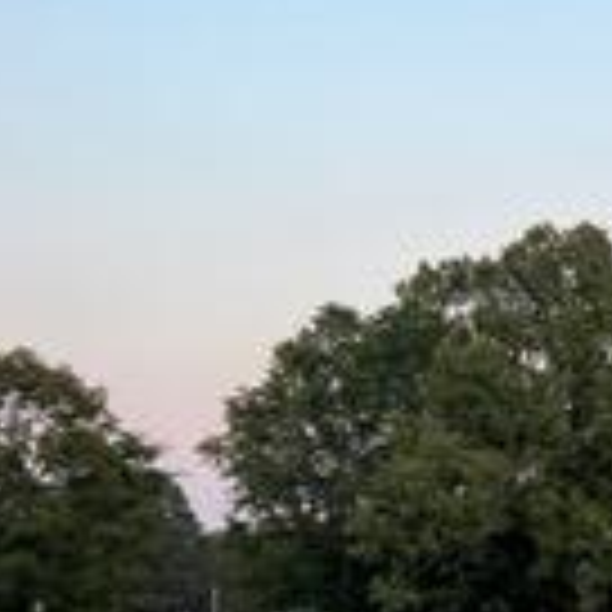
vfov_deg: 16.1
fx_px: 2160
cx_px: 1116
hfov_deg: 14.2
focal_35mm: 108
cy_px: 410
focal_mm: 5.7
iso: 50
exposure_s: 1/607
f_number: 1.5
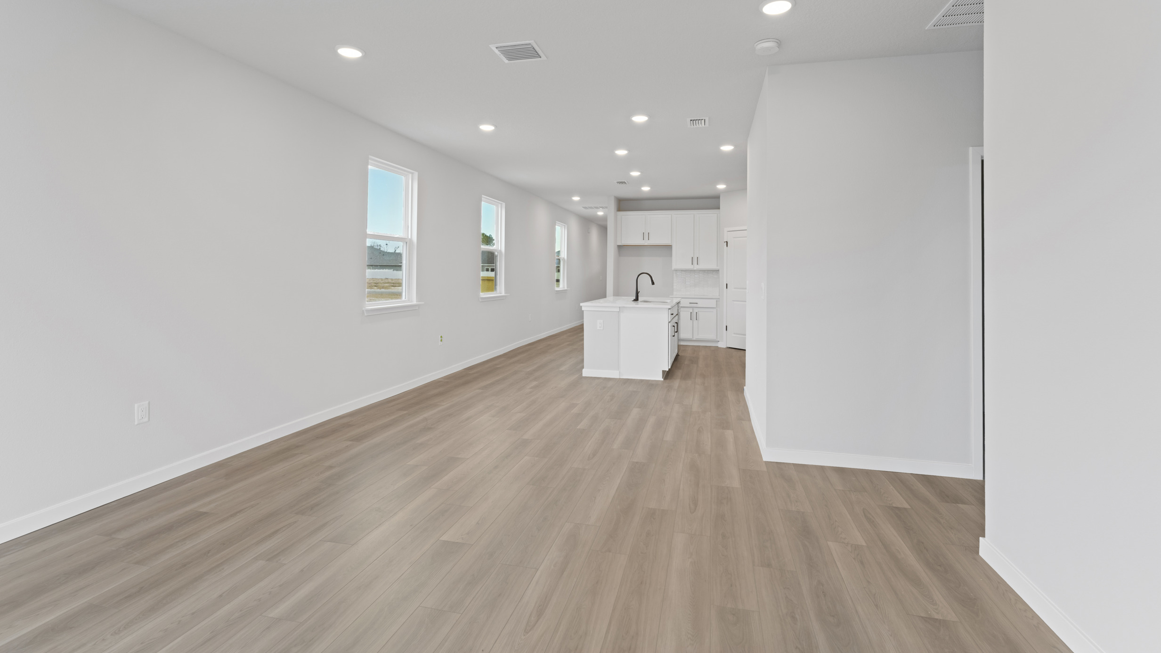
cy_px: 274
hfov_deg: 95.6
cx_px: 581
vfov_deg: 63.2
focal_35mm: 17
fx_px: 527
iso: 320
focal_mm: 16.1
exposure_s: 1/8
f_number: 9
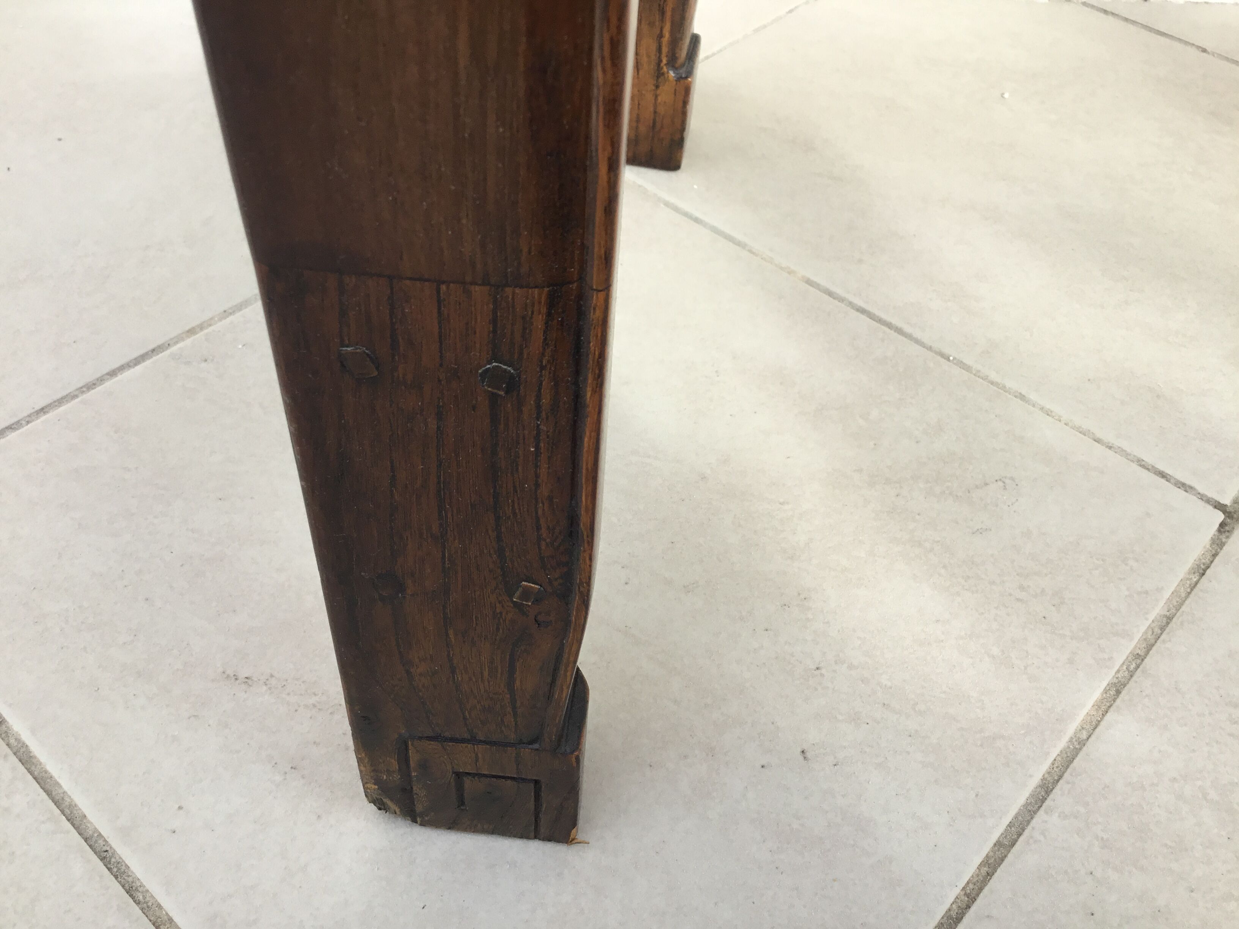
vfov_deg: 45.4
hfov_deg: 58.4
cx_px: 620
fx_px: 1110
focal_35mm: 31
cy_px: 464
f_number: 2.4
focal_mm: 3.3
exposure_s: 1/359
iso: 25
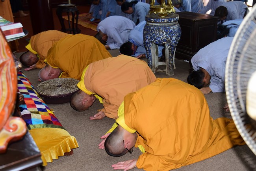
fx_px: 270
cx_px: 128
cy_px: 86
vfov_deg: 35.1
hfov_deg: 50.7
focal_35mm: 38
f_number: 4
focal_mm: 38
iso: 800
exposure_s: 1/30
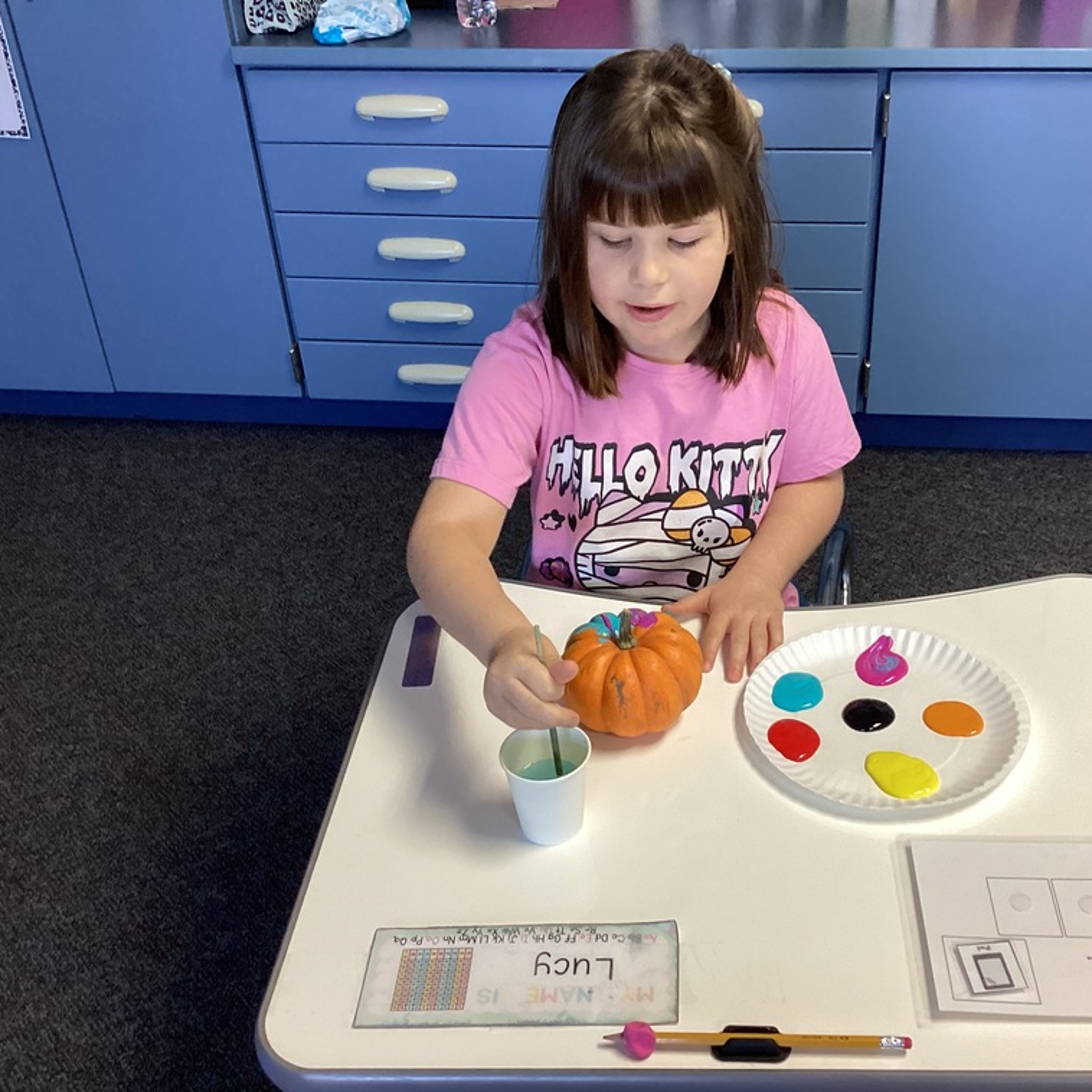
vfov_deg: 44.9
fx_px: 1321
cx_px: 679
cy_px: 550
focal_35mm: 37
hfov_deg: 44.6
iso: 200
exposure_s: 1/60
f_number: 2.4
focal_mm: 3.3
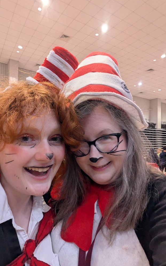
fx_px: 167
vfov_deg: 77.2
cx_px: 90
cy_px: 134
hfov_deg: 52.9
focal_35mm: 23
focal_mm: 2.74
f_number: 2.2
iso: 335
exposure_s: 1/30
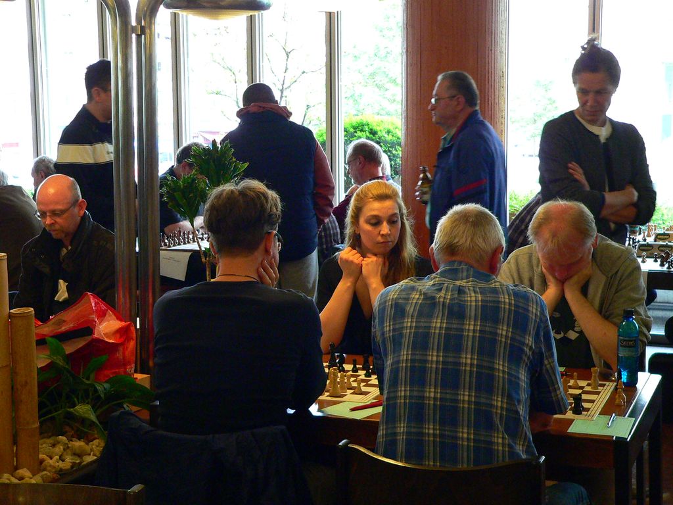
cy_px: 252
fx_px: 1283
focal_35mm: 66
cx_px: 336
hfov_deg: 29.4
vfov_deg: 22.3
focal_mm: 11
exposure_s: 1/40
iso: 400
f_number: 2.8
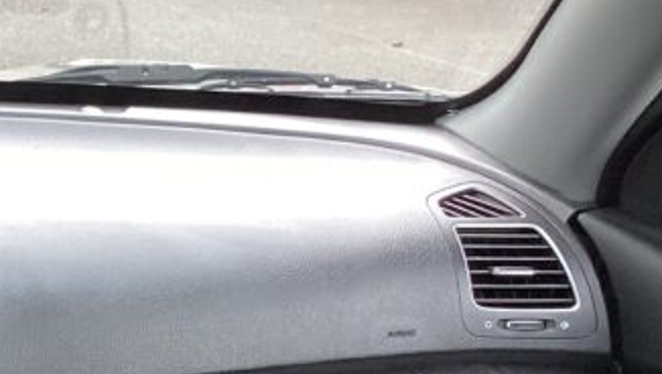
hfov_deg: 18.3
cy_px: 348
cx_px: -270
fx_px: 1862
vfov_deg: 11.4
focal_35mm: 106
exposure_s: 1/60
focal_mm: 3.3
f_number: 2.4
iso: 64
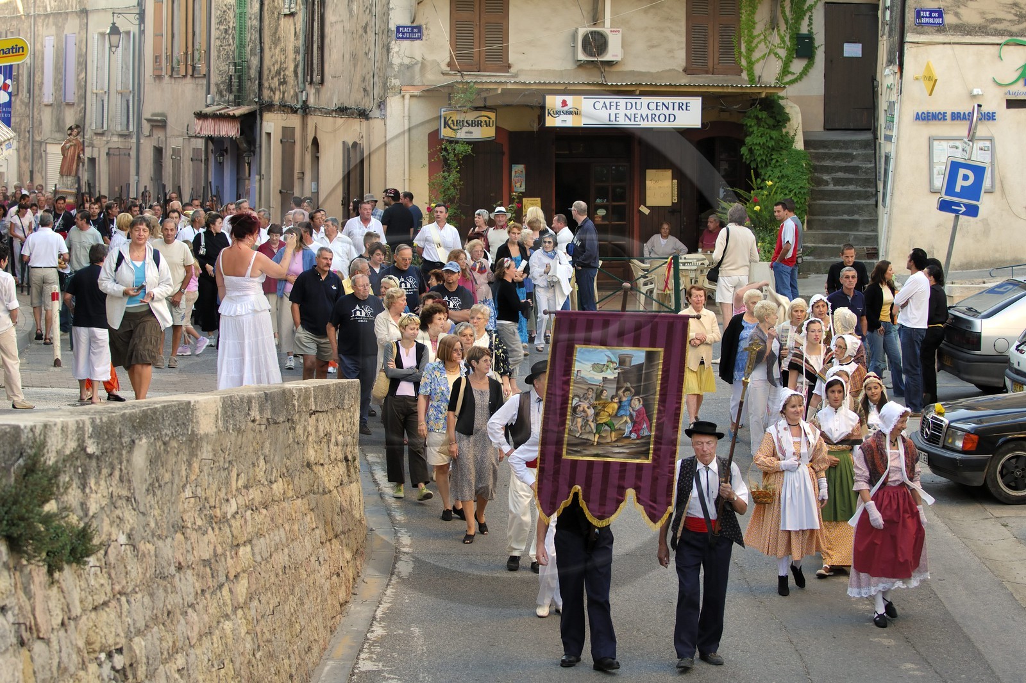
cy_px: 342
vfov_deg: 13.0
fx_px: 2992
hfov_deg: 19.5
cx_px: 513
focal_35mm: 105
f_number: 4
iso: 200
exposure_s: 1/80
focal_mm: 70
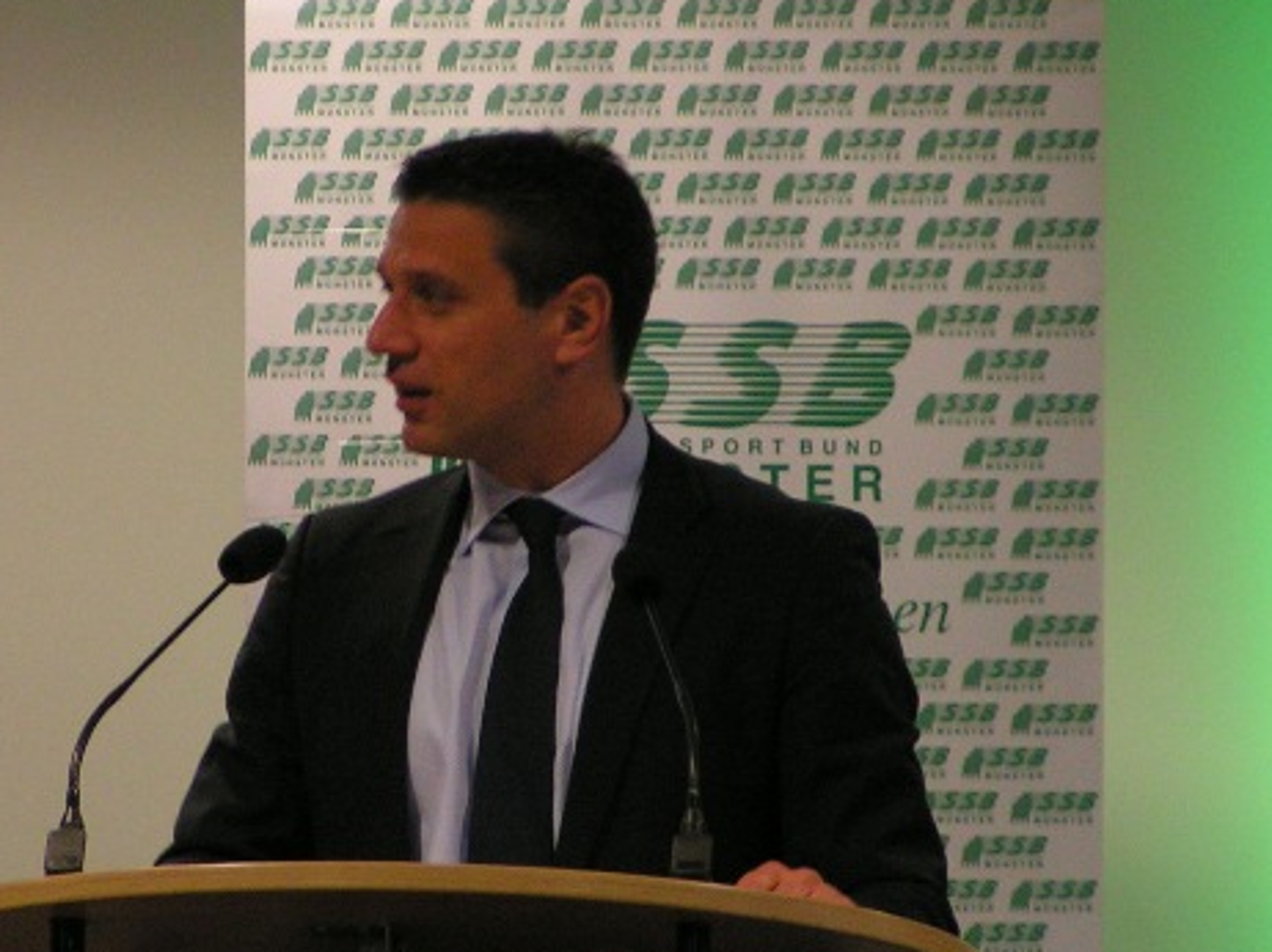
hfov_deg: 4.8
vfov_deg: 3.6
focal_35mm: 409
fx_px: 15021
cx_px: 374
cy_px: 366
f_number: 3.5
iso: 200
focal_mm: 36.1
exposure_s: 1/40
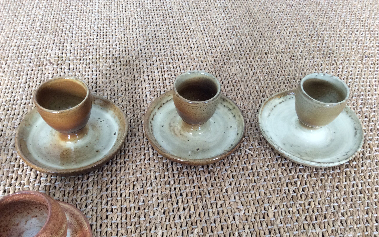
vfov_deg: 37.2
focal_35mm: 34
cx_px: 190
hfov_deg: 56.7
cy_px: 141
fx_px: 351
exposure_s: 1/25
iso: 80
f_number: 2.4
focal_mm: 3.3
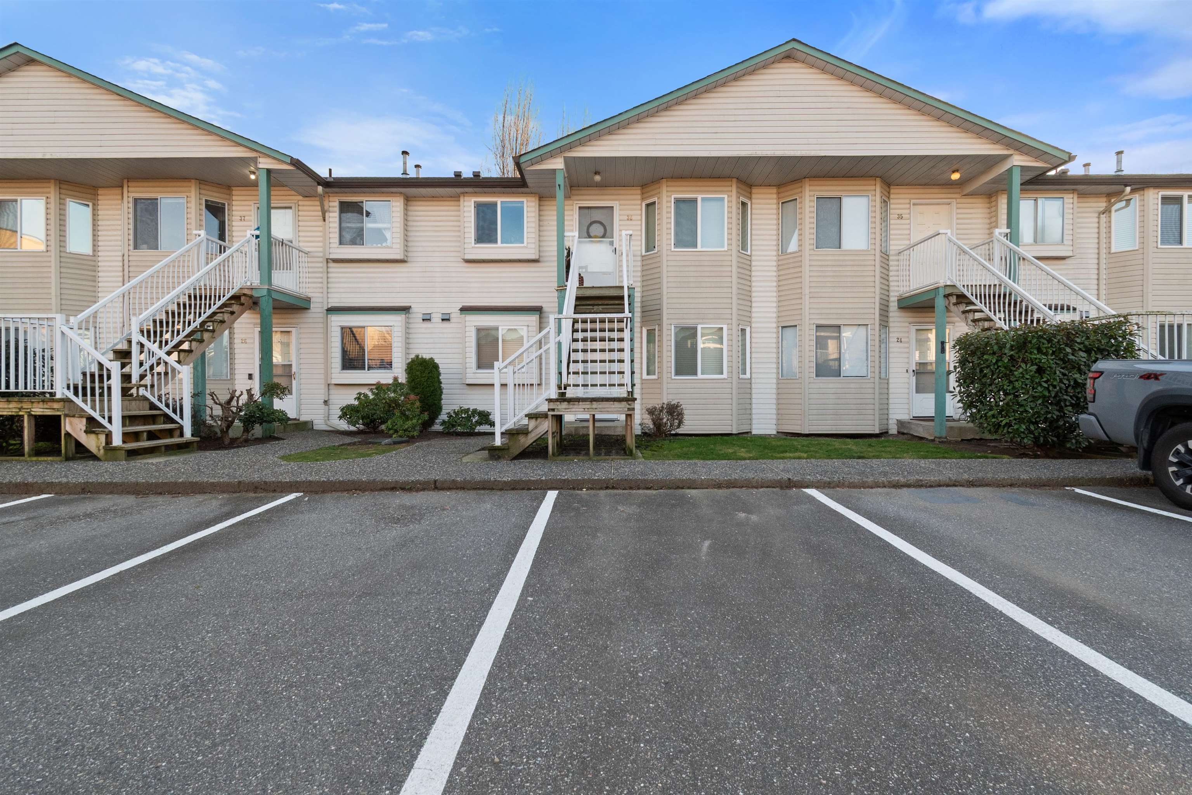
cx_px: 596
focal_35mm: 15
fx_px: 497
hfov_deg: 100.4
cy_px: 398
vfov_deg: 77.3
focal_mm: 10
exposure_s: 1/125
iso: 250
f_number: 9
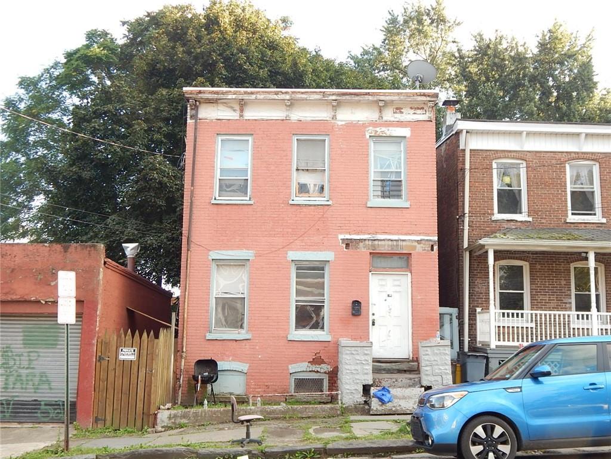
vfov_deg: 37.7
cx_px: 306
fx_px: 671
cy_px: 230
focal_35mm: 38
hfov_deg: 49.0
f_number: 3.4
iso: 125
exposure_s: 1/80
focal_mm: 6.8
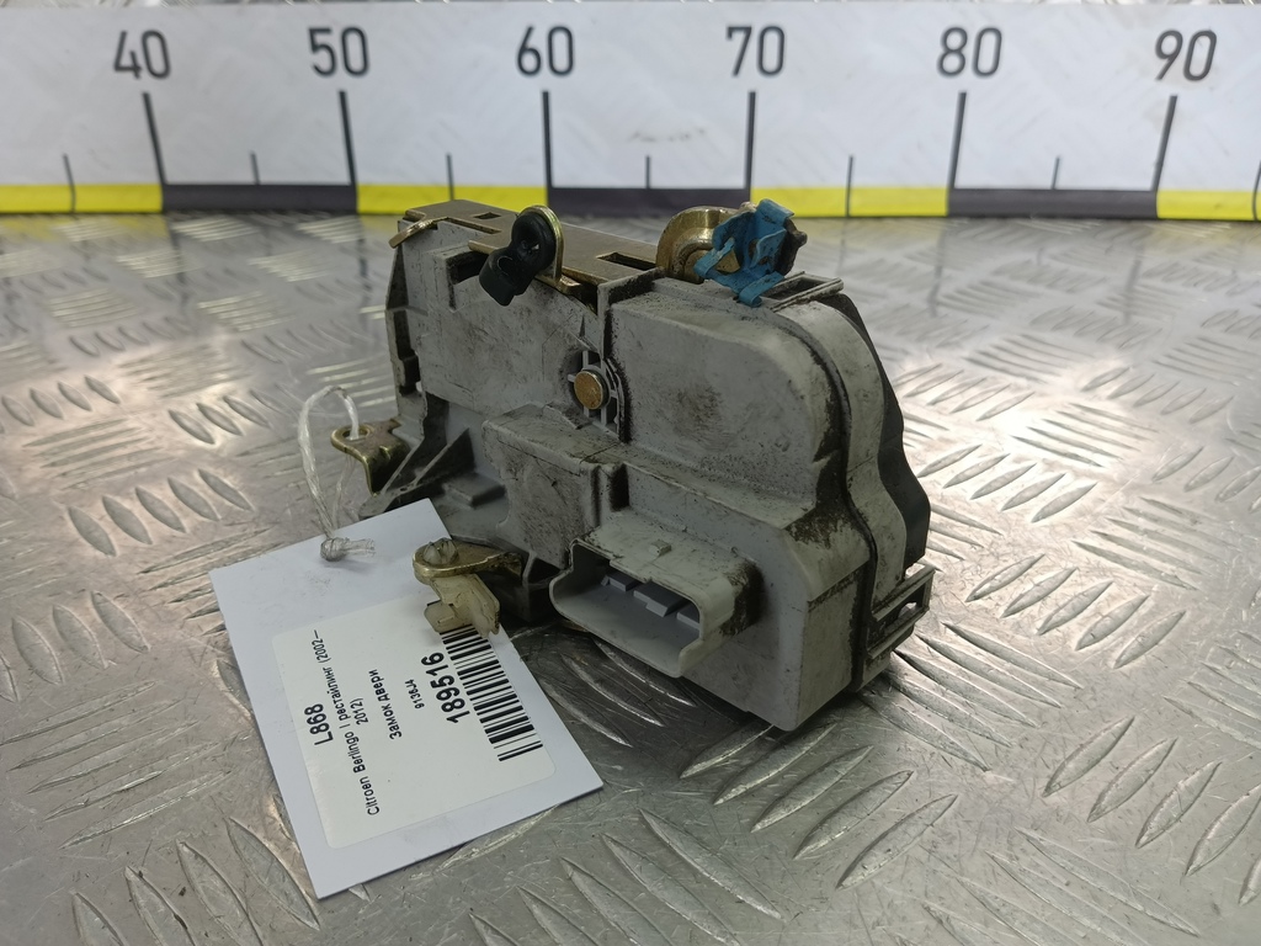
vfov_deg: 51.4
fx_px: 984
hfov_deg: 65.3
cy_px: 473
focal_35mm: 27
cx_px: 630
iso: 133
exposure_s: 1/100
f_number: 1.6
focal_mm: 4.11
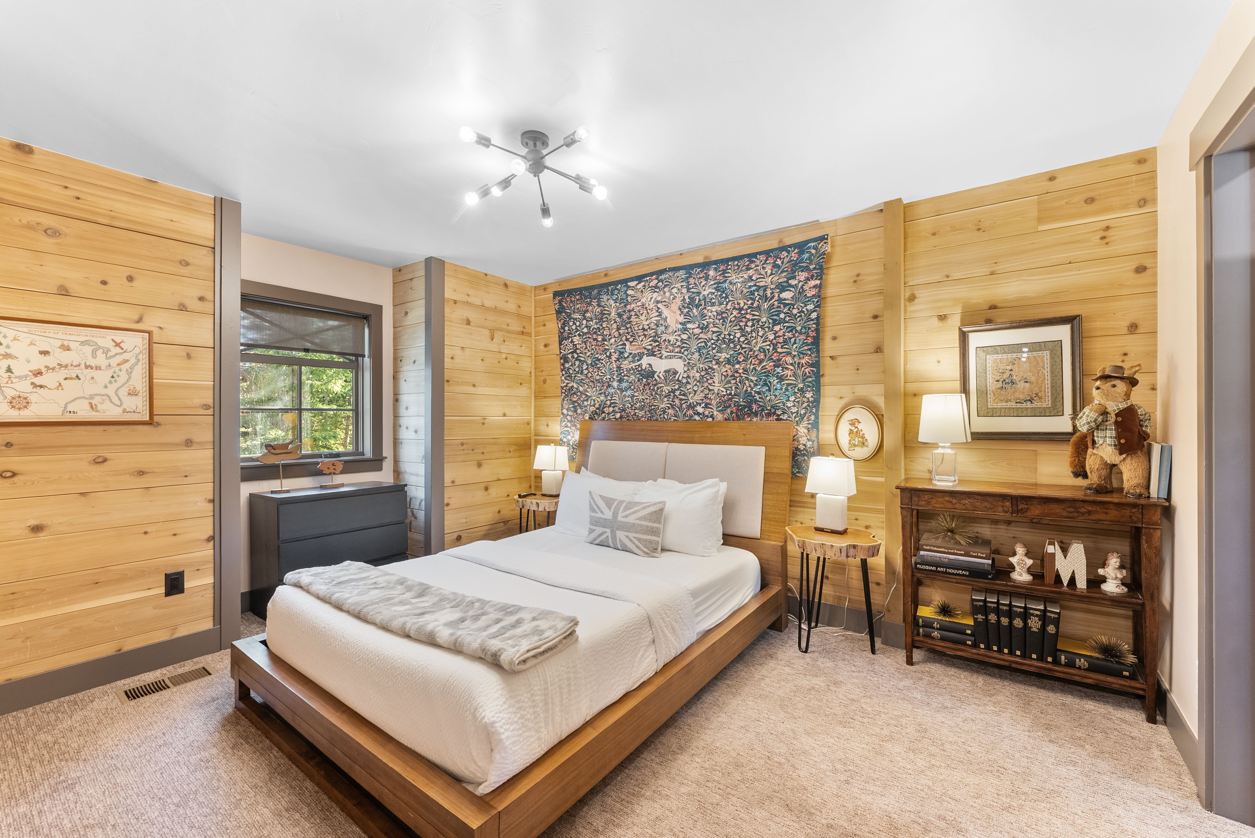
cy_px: 419
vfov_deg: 81.3
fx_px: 488
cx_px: 628
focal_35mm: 14
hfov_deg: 104.2
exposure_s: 1/1.67
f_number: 7.1
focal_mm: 14
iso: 250
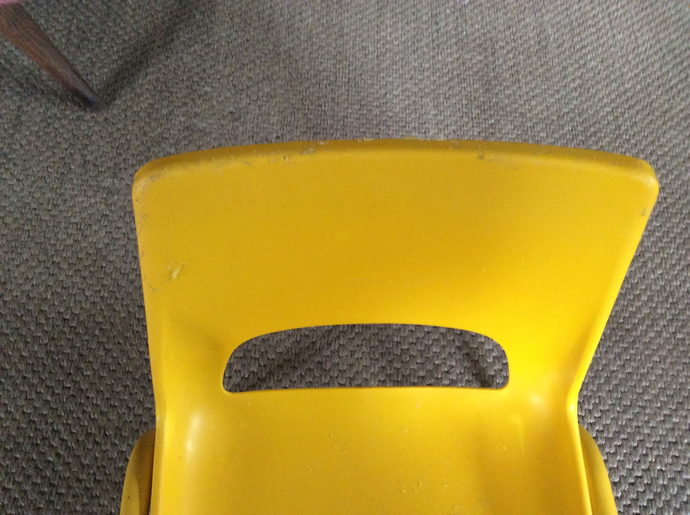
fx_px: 637
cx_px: 345
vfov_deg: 44.1
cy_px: 258
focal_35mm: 32
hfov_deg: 56.9
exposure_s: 1/25
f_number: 2.4
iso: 250
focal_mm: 3.3
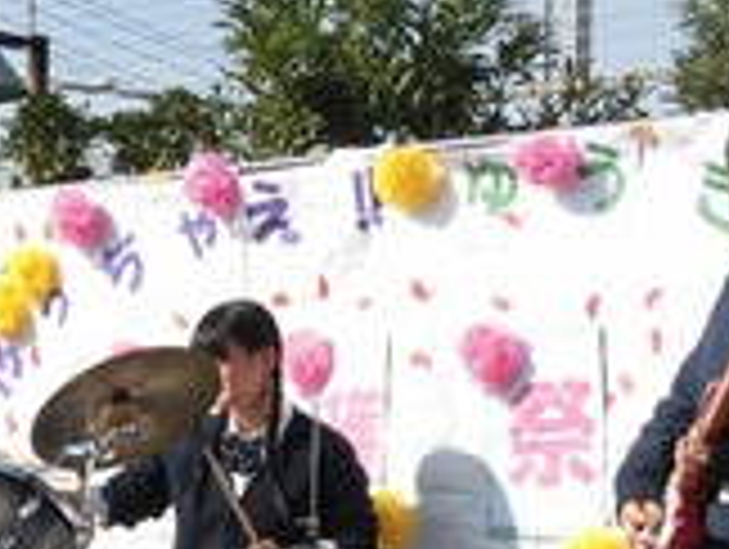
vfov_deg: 10.3
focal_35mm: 143
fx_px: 3016
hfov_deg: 13.5
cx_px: -68
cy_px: 554
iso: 80
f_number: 4.7
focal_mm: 10.37
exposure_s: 1/500
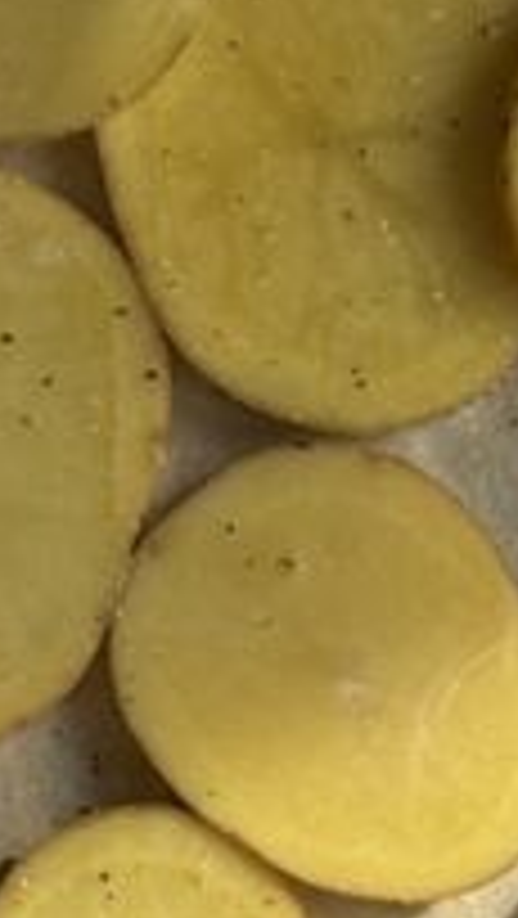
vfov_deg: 8.3
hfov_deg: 4.9
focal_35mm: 246
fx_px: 5997
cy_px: 1840
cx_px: 279
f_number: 1.78
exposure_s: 1/1287
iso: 64
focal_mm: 6.76
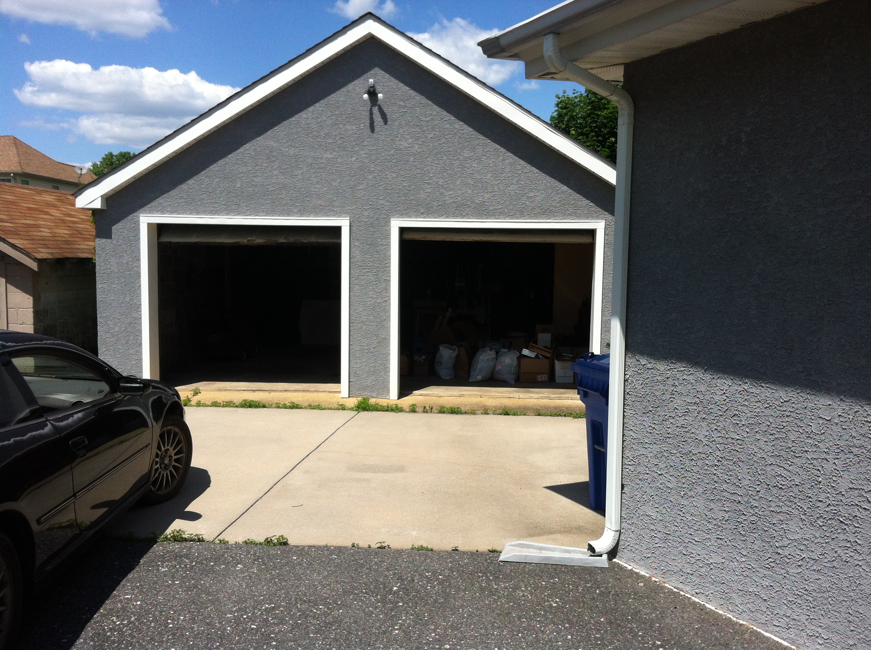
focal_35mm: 35
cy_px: 325
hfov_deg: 52.7
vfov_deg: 40.6
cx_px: 436
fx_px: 879
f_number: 2.8
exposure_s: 1/1885
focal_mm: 3.85
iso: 80
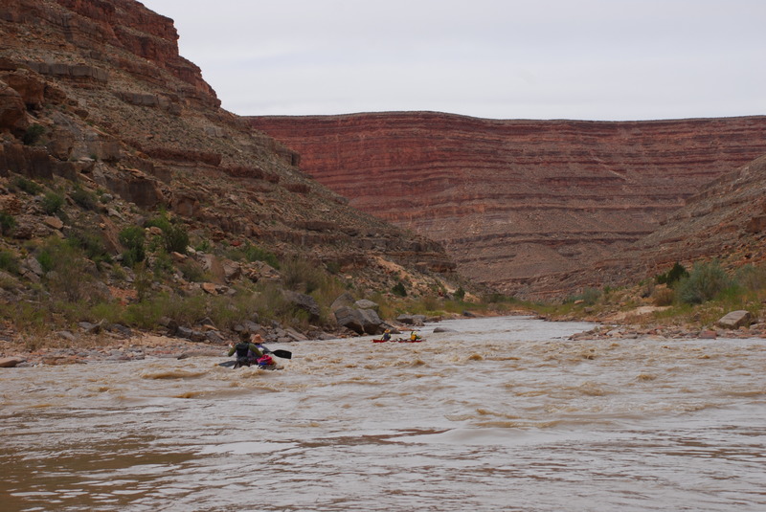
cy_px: 256
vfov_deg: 18.2
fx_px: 1597
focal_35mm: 75
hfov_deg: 27.0
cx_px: 383
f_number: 7.1
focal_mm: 50
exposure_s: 1/200
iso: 100
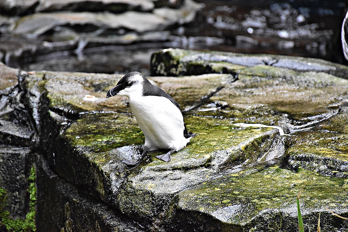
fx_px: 2030
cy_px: 116
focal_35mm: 210
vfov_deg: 6.5
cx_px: 174
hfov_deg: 9.8
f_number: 5.6
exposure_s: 1/500
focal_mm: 140
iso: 7200
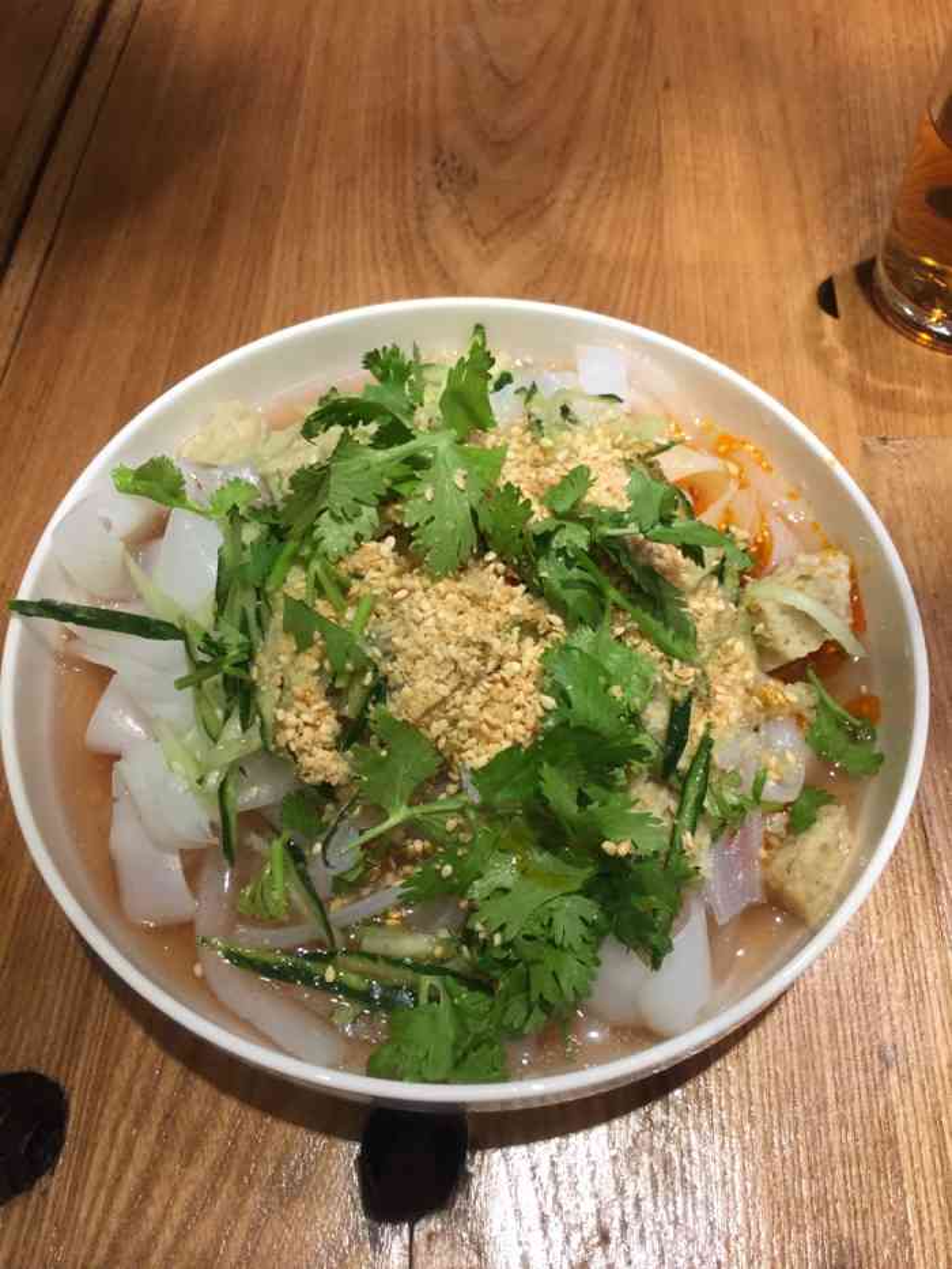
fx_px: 1063
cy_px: 634
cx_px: 476
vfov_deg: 61.7
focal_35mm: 29
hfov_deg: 48.2
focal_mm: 4.15
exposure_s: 1/33
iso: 64
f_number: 2.2
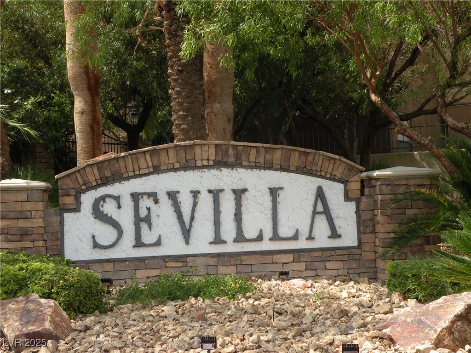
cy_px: 176
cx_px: 236
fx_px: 912
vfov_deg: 21.9
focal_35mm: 67
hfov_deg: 29.0
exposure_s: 1/184
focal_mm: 11.9
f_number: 5
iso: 64
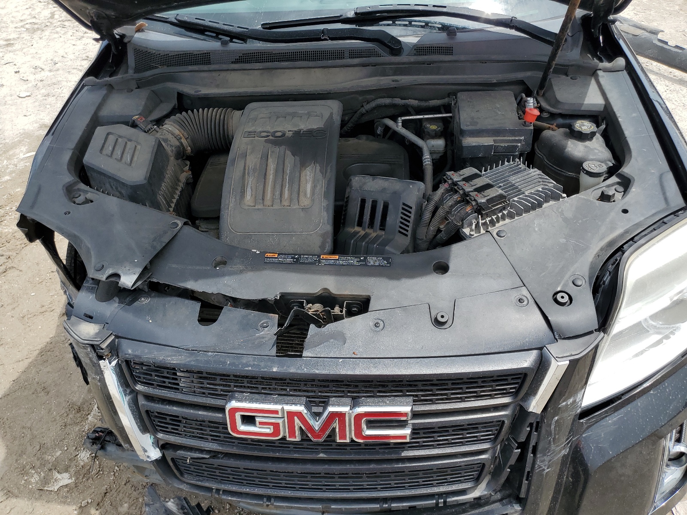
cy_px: 258
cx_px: 344
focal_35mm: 26
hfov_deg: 67.3
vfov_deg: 53.1
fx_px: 516
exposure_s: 1/3333
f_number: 1.5
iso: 50
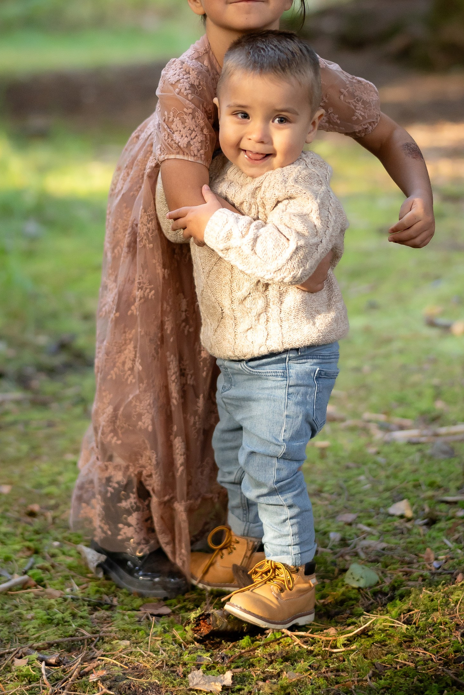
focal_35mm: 94
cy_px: 230
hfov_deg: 14.5
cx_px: 189
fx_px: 1817
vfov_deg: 21.6
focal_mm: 50
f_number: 1.6
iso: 1250
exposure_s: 1/500
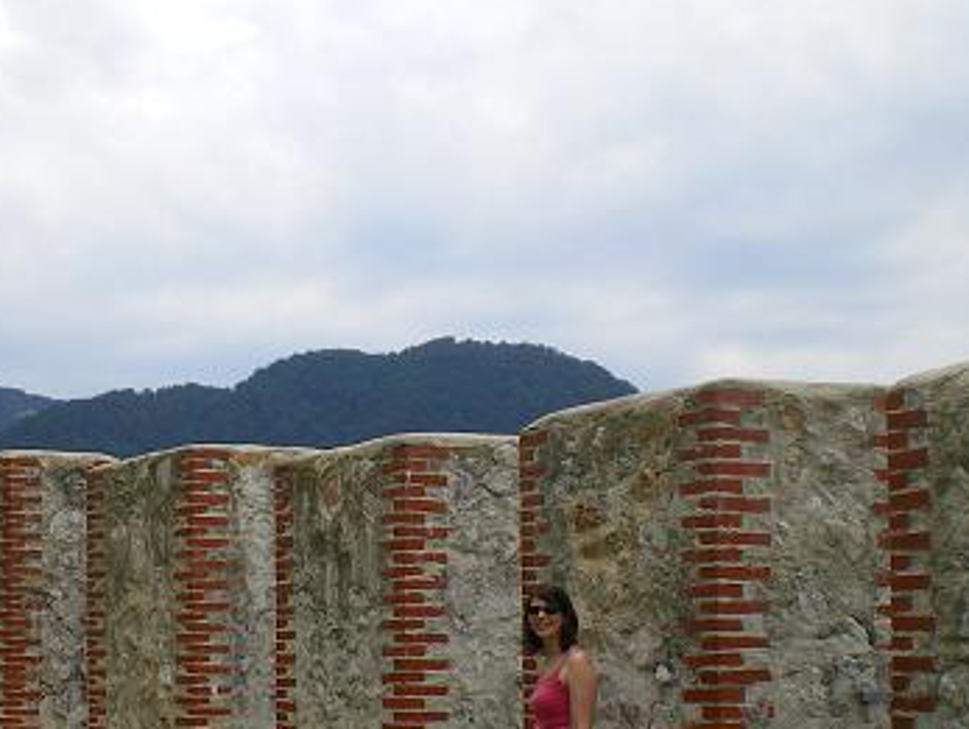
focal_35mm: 70
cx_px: 249
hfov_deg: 27.4
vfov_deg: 20.8
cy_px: 567
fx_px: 1962
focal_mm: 6.3
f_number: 4.6
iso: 64
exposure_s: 1/320
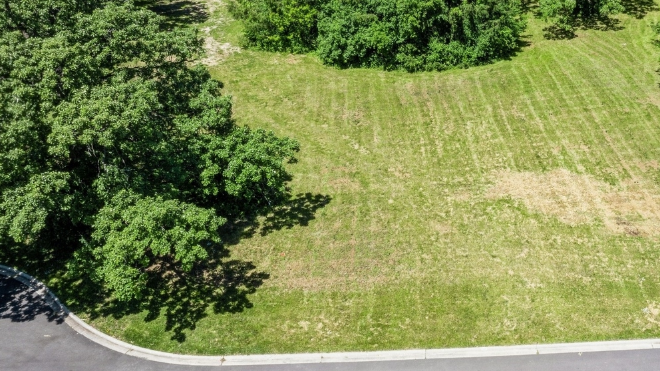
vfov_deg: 30.7
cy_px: 92
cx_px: 469
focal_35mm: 38
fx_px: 665
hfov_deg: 51.2
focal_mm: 12.29
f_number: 11
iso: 100
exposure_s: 1/120
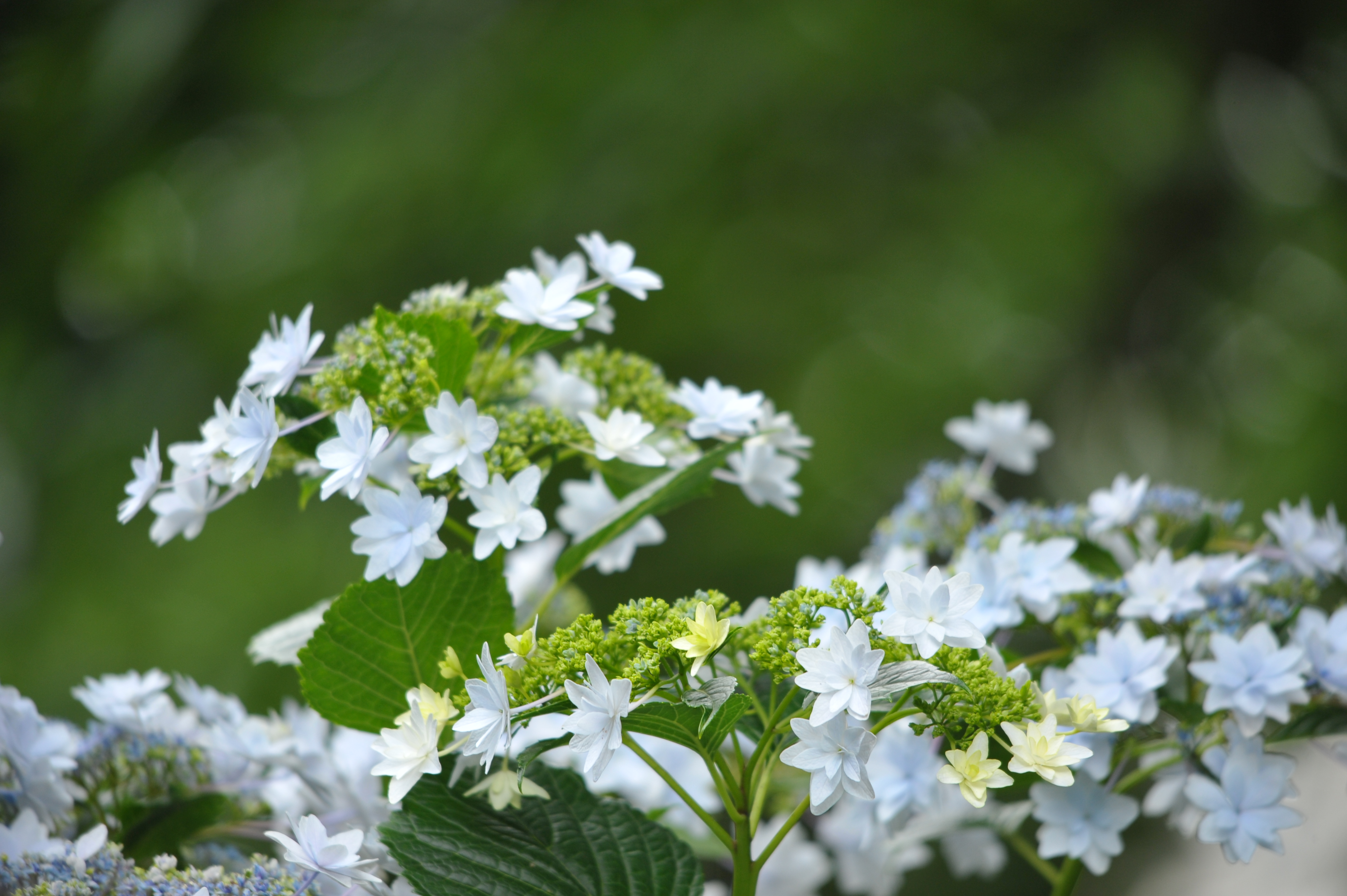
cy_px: 448
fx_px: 18696
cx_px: 674
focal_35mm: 500
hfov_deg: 4.1
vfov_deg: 2.7
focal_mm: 500
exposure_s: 1/400
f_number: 7.1
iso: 640
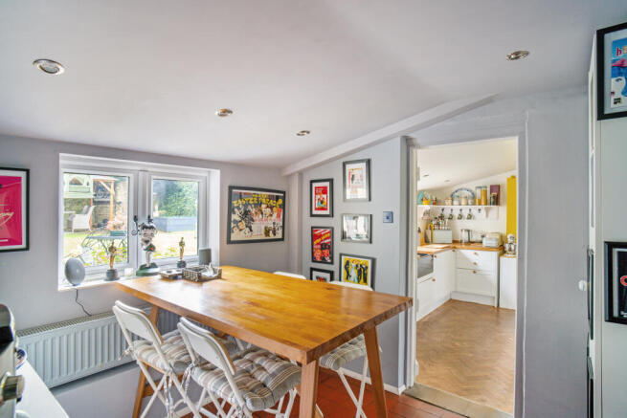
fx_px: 314
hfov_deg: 90.0
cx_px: 314
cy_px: 209
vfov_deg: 67.4
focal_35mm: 18
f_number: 8
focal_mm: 18
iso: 400
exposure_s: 1.3
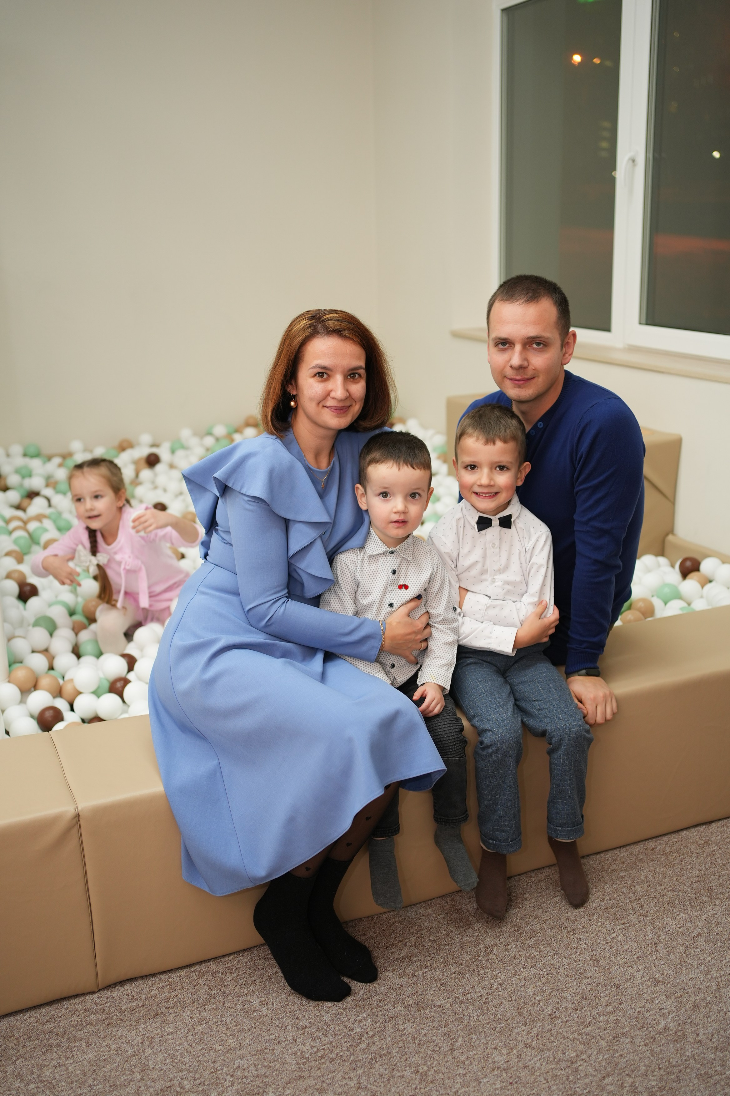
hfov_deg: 37.9
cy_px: 548
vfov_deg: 54.4
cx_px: 365
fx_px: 1065
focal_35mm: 35
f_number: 2.2
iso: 500
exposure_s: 1/200
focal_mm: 35
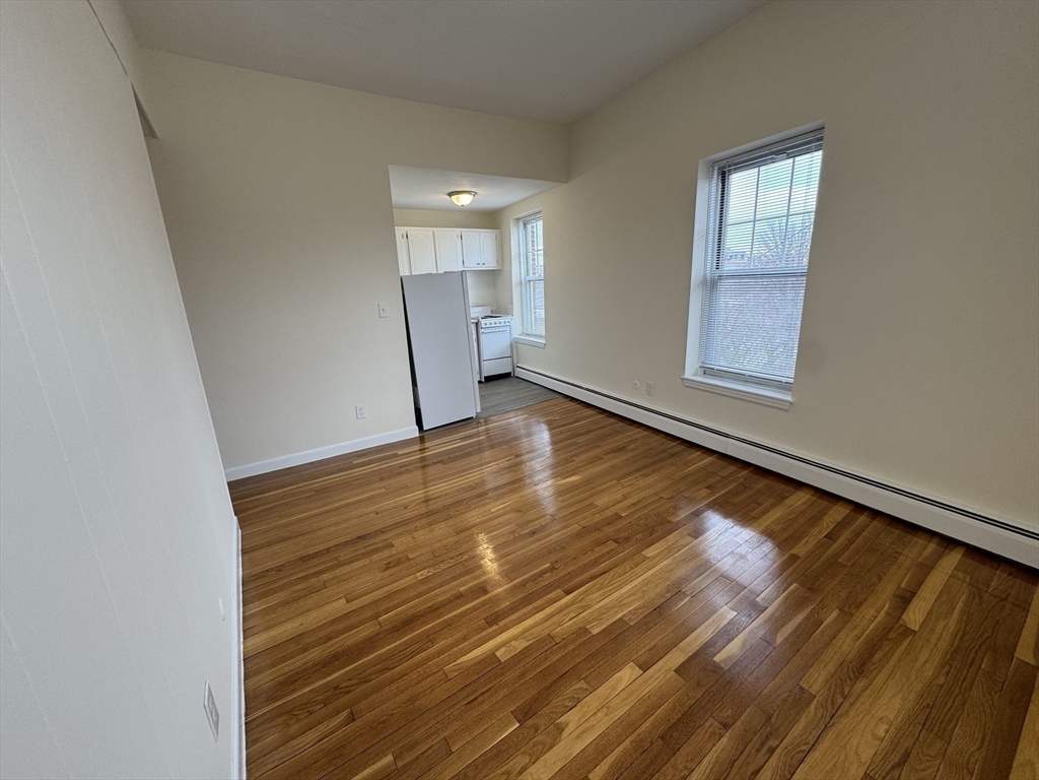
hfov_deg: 102.1
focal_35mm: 14
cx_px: 520
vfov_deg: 85.7
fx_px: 420
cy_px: 390
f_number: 2.2
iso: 80
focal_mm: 2.22
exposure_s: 1/120
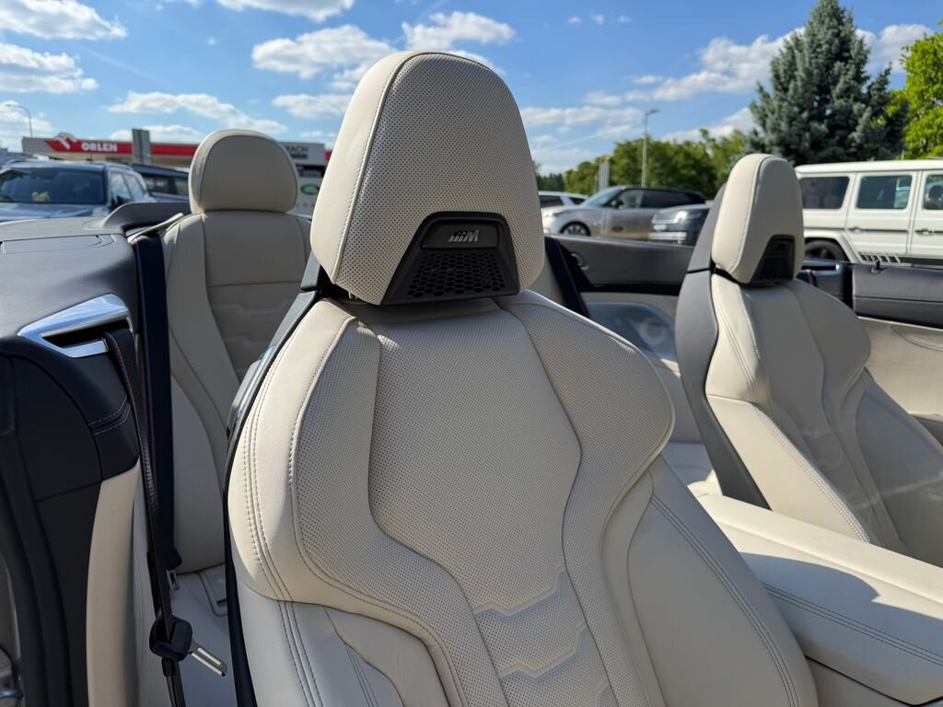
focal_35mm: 24
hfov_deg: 71.6
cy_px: 354
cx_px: 472
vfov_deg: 56.8
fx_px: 654
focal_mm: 6.76
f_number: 1.78
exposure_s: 1/3597
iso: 80
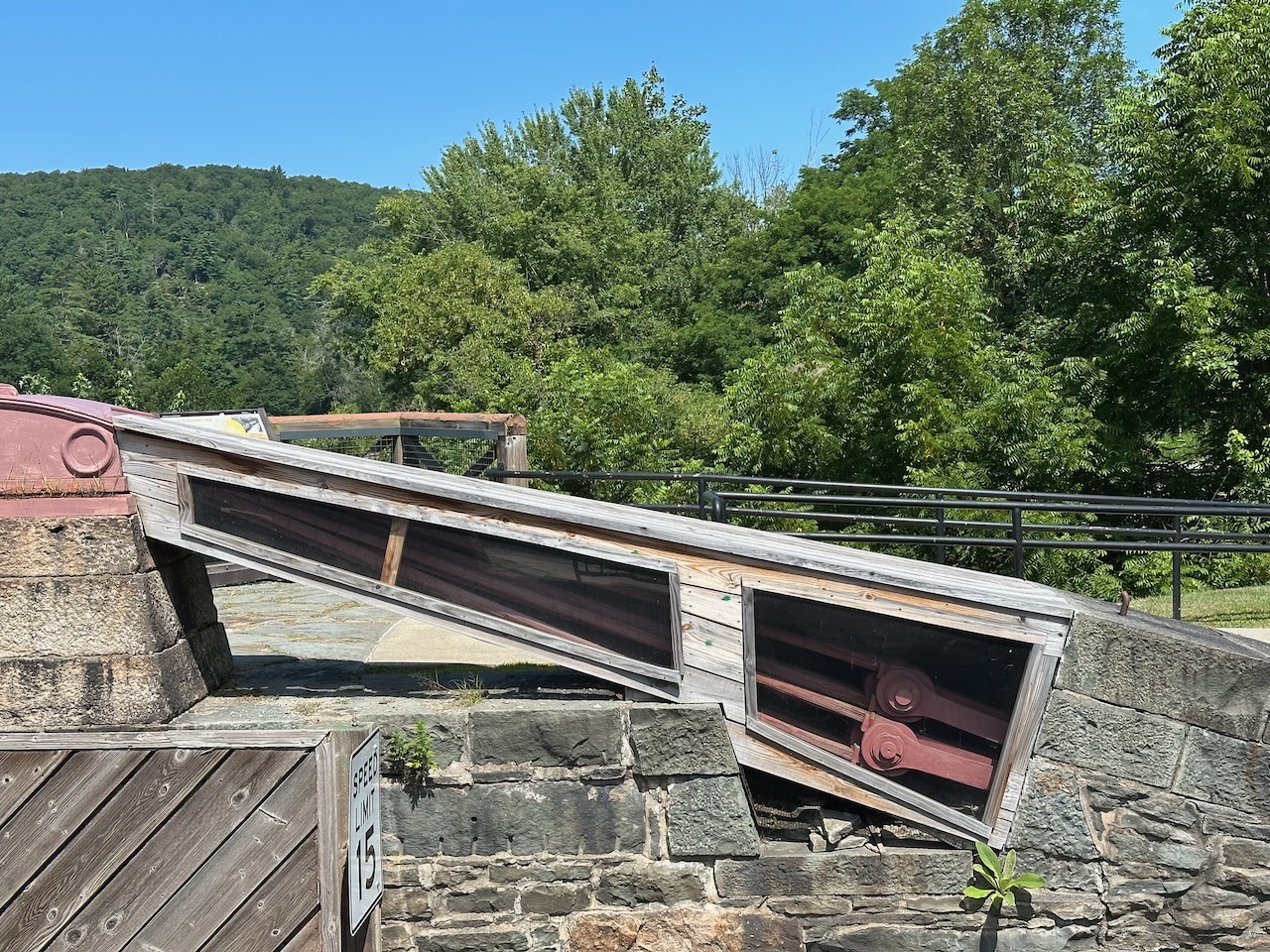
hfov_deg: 39.7
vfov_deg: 30.3
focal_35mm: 48
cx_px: 635
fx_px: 1761
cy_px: 476
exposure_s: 1/2732
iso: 64
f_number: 1.78
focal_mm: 6.86
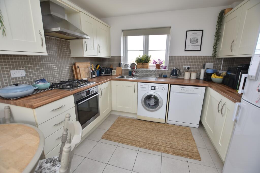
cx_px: 130
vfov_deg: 77.3
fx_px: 108
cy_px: 86
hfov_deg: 100.4
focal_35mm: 15
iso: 100
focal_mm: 10
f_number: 4
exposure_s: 1/60
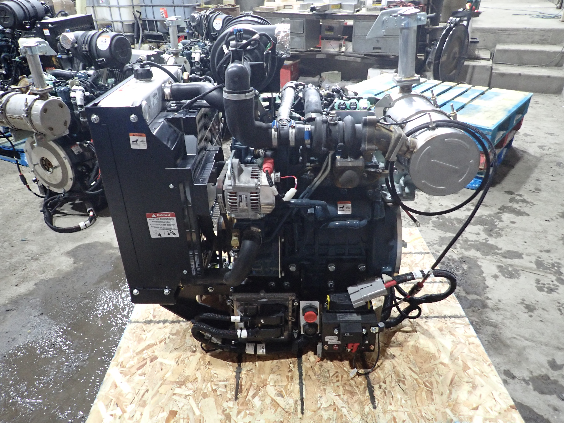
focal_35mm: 25
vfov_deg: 54.9
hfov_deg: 69.4
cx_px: 282
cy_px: 212
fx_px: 407
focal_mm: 4.5
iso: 400
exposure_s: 1/30
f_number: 2
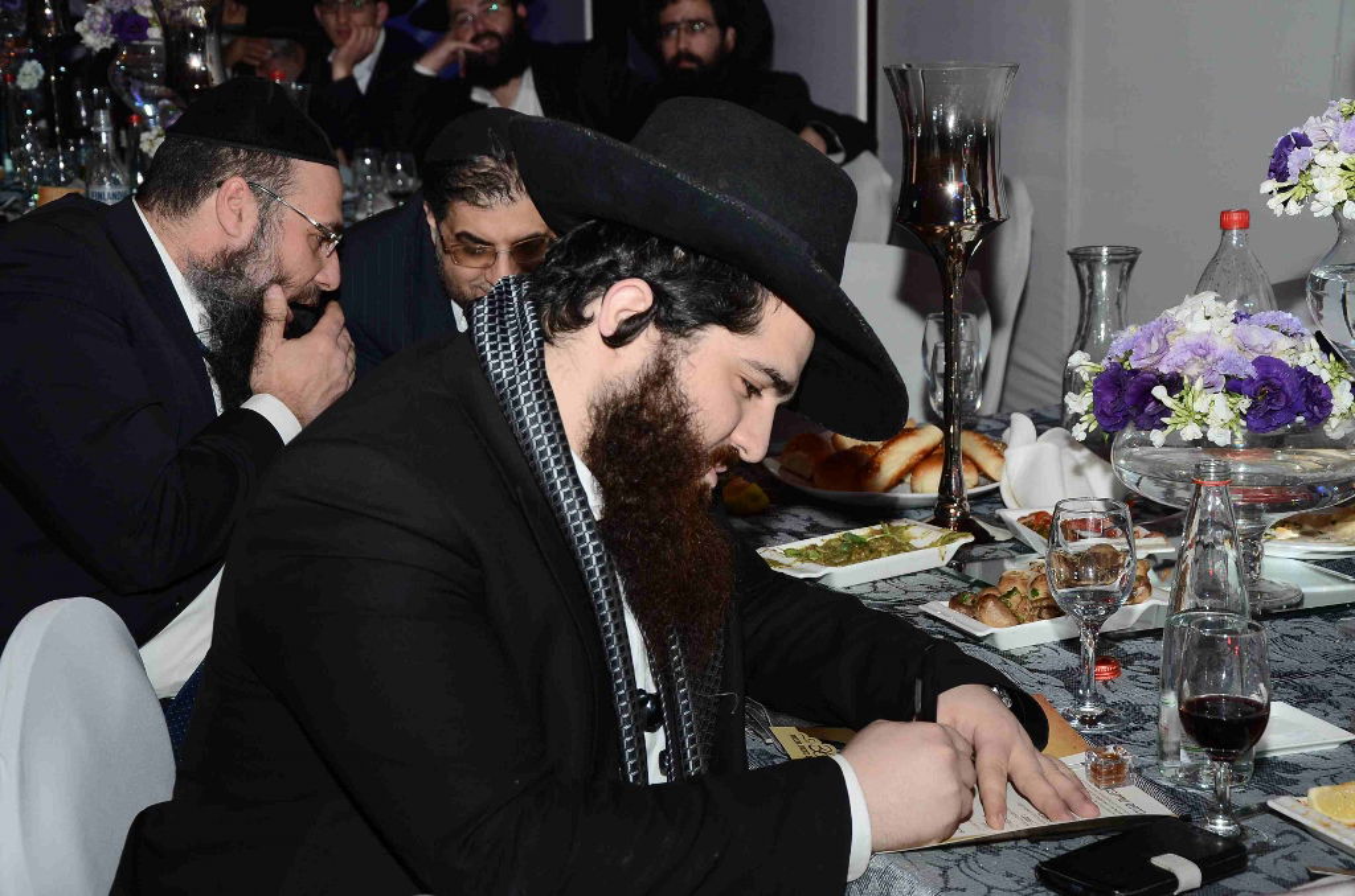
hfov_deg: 28.1
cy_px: 448
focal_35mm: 72
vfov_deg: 18.8
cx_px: 678
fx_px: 2704
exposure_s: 1/60
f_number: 5.6
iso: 320
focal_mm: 48
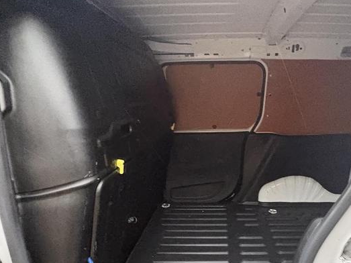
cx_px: 221
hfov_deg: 70.3
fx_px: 243
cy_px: 195
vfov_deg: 54.3
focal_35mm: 24
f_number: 2.2
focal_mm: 2.22
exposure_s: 1/40
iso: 1000
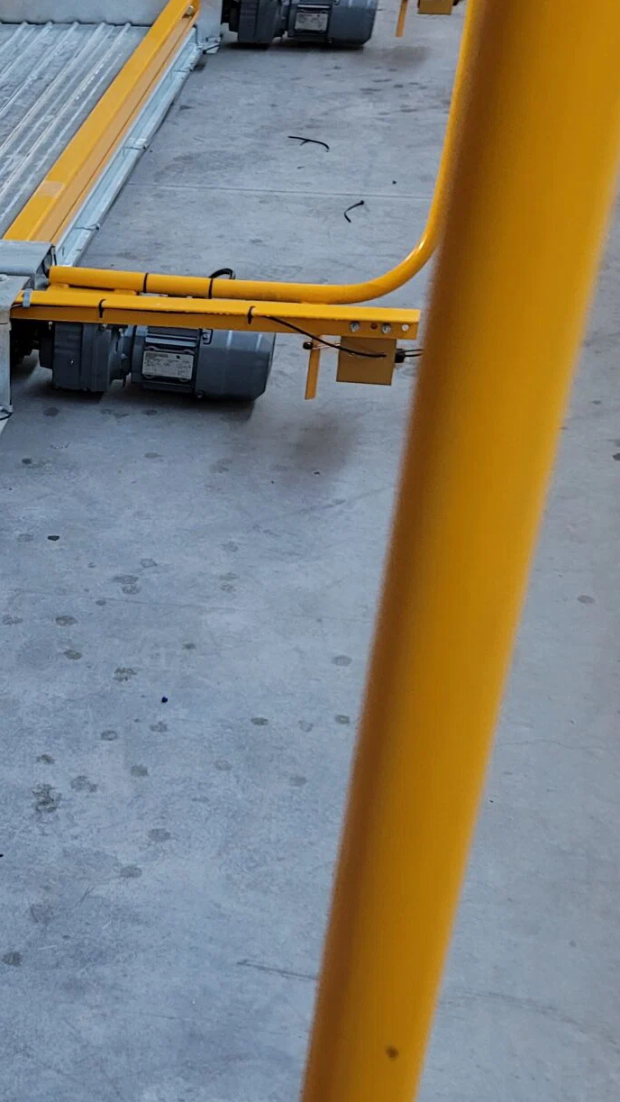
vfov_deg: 36.2
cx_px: -114
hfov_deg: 19.9
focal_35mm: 57
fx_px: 1666
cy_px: 751
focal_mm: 7
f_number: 1.8
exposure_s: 1/39
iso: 250
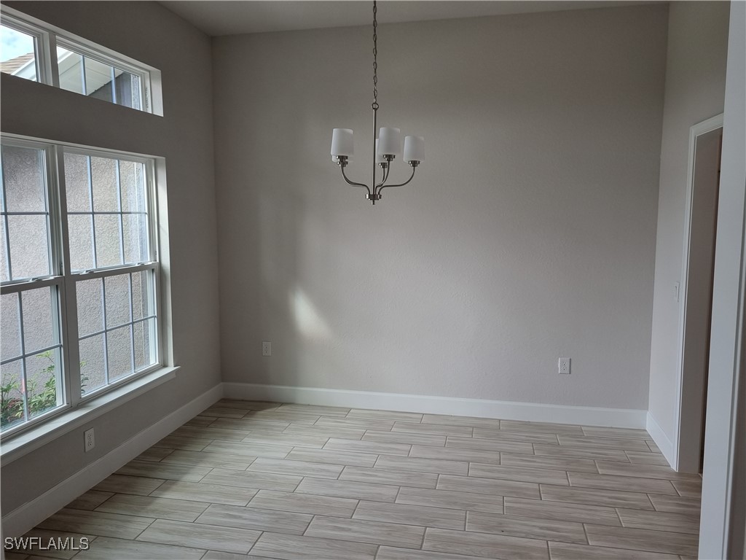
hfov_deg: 67.3
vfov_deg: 53.1
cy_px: 280
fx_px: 560
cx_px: 373
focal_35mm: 26
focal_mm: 5.4
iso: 50
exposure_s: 1/183
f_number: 1.8
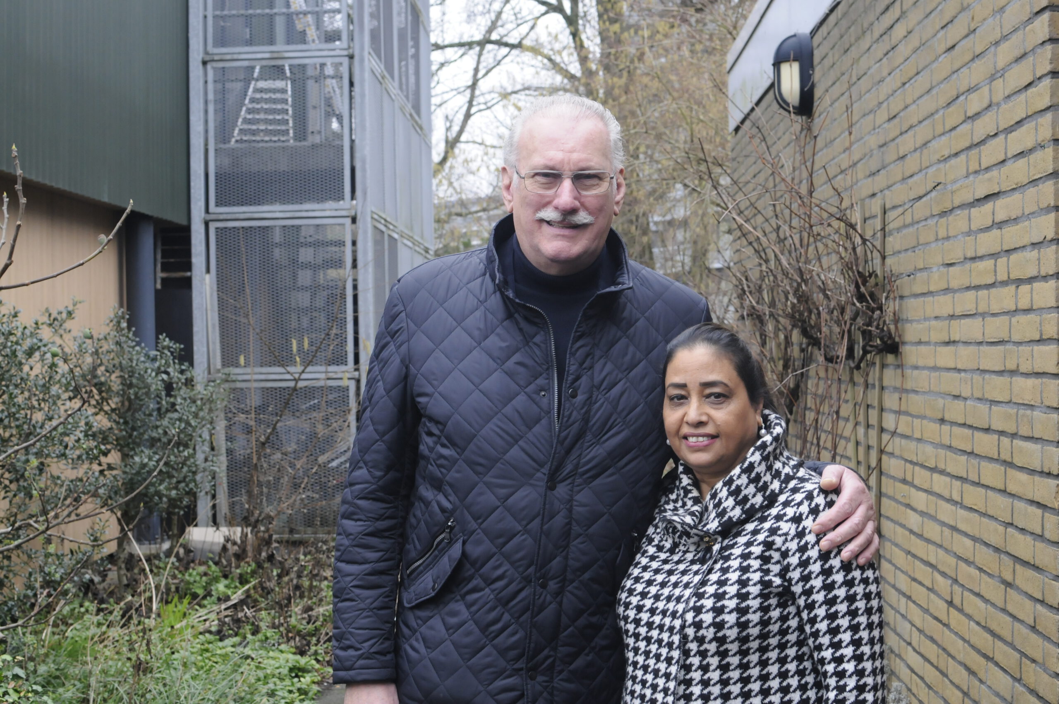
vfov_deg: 25.7
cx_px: 530
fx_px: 1542
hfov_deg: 37.9
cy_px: 352
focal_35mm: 52
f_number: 5.6
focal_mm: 35
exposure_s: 1/125
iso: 800
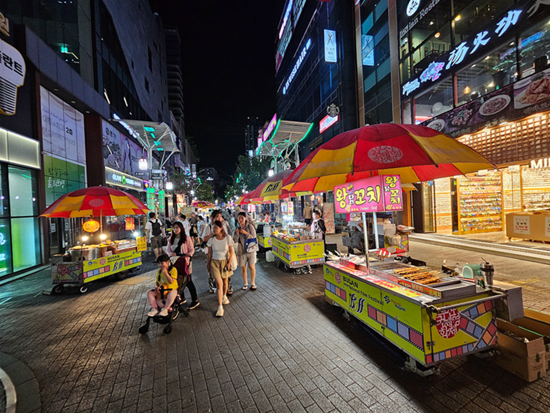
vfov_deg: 89.9
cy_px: 206
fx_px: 207
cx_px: 275
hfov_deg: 106.2
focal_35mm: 13
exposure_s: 1/60
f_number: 2.2
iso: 400
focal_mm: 2.2
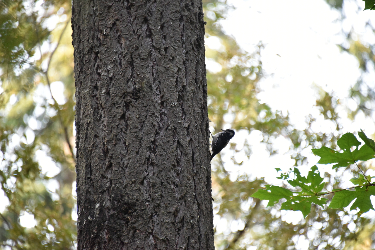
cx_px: 188
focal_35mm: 300
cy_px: 125
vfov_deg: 4.6
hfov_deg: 6.9
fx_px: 3126
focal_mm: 300
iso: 7200
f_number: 5.6
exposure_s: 1/640
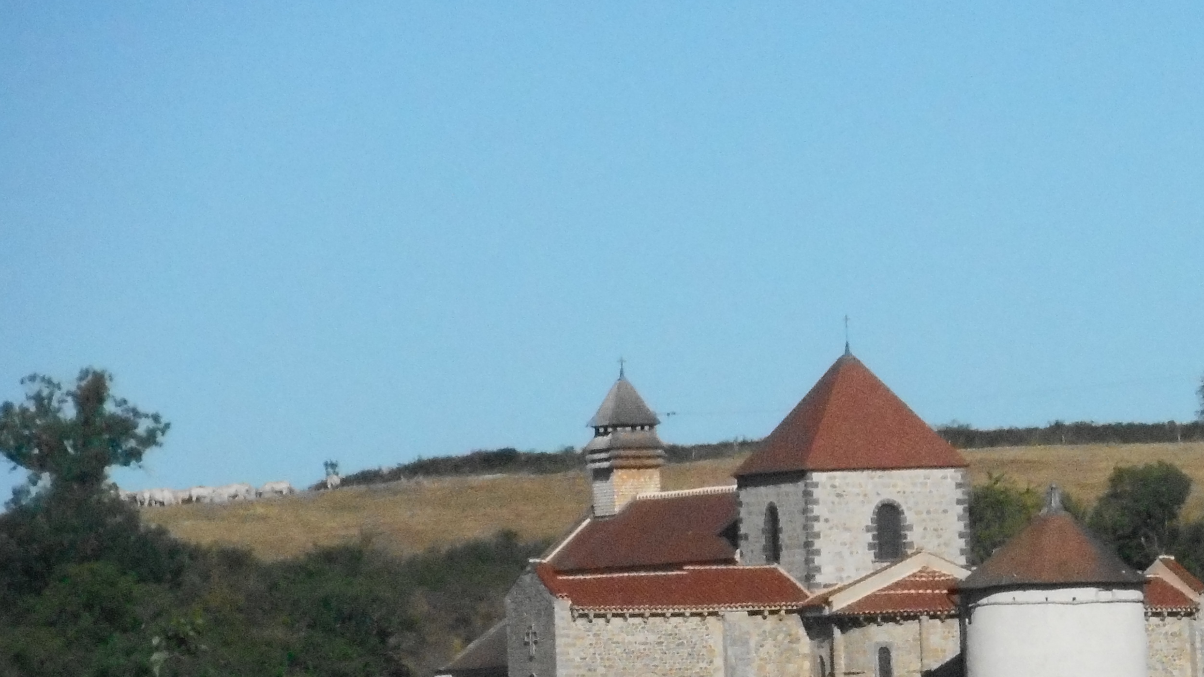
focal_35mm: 345
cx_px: 1199
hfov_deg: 6.2
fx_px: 11014
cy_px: 690
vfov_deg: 3.5
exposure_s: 1/640
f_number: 17.5
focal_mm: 27.4
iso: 800
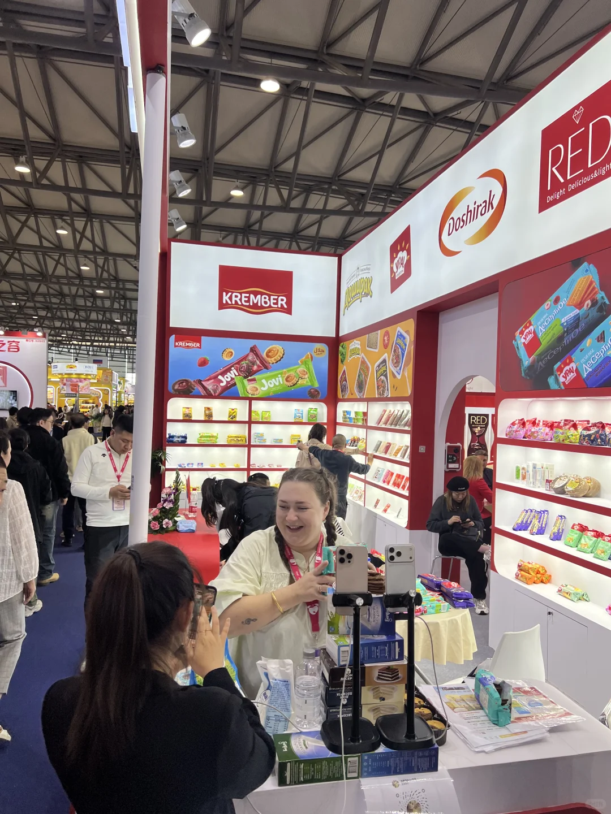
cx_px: 306
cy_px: 407
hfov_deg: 53.1
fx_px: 612
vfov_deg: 67.3
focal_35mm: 26
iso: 50
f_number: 1.5
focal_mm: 5.7
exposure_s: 1/316
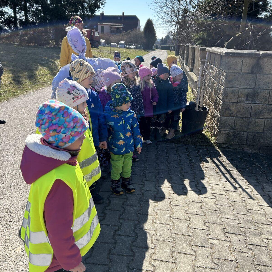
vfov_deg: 52.4
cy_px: 118
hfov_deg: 52.5
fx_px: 276
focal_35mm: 31
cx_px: 137
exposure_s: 1/2083
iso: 50
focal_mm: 5.7
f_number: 1.5
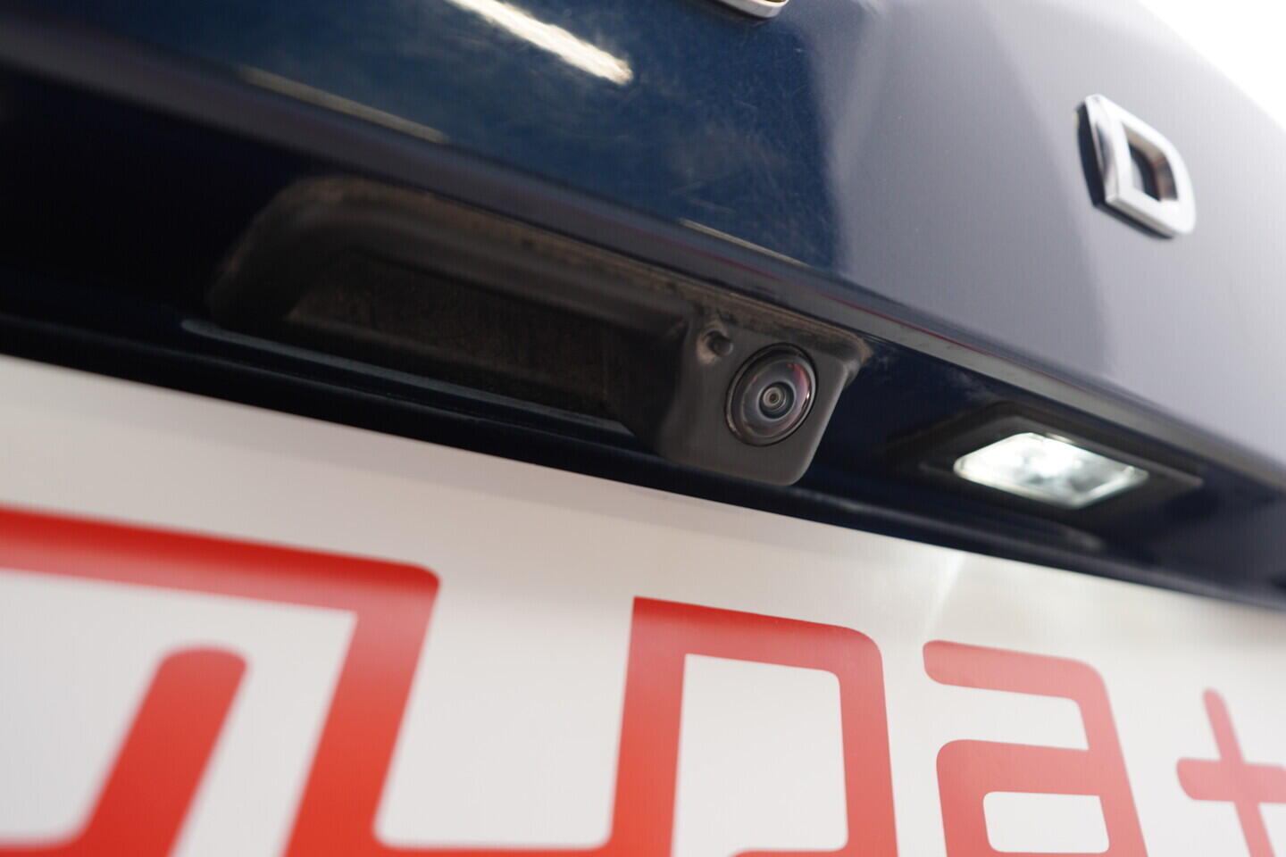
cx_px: 643
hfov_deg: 53.1
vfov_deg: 36.9
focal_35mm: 36
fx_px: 1286
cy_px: 428
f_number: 3.5
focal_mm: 24
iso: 125
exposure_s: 1/40
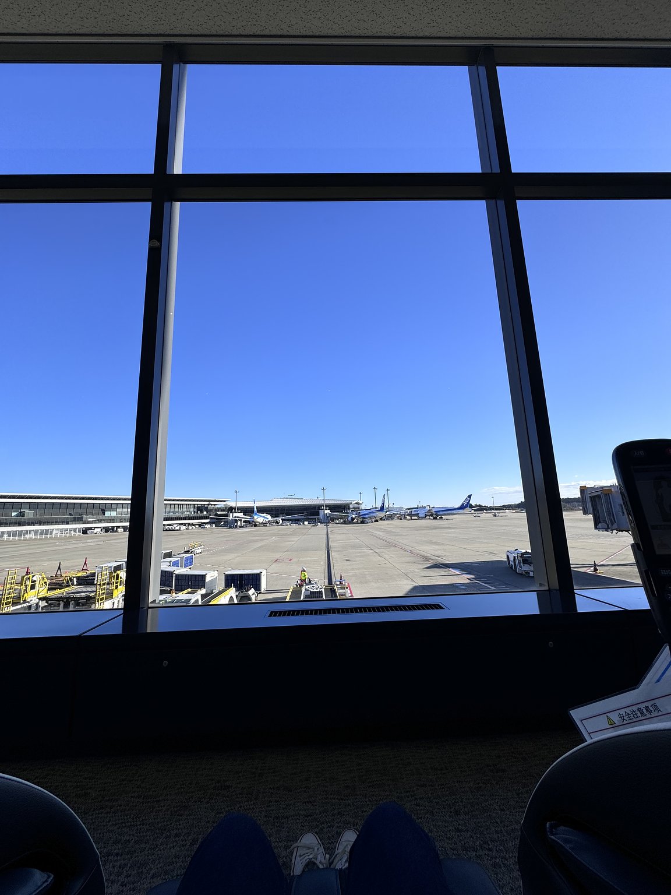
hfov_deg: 85.7
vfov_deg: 102.1
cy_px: 448
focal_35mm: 14
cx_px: 336
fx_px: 362
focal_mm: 2.22
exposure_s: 1/569
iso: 40
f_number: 2.2
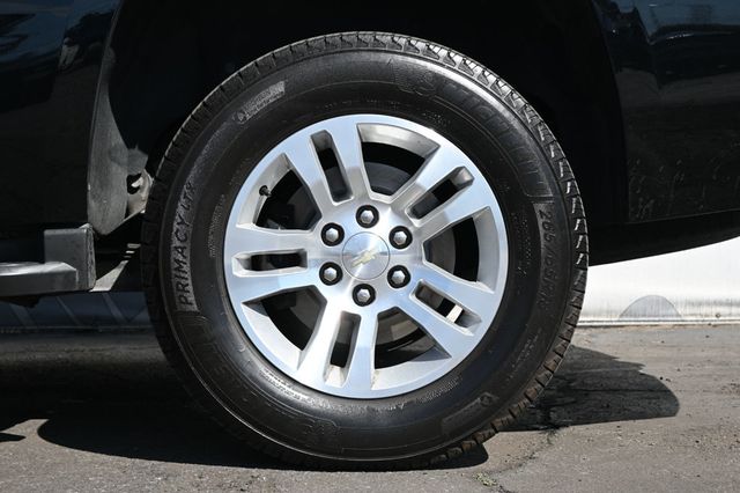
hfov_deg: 34.2
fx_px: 1202
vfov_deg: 23.2
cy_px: 246
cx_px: 370
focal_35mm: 58
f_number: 5.6
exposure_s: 1/250
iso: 125
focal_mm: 39
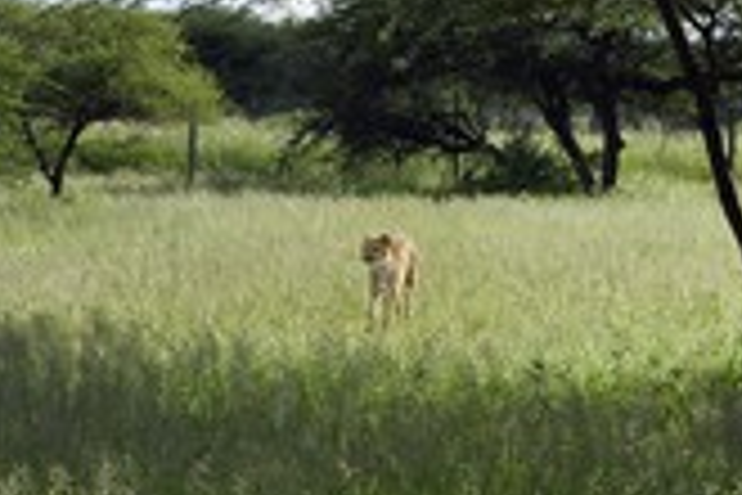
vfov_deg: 5.4
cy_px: 225
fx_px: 5255
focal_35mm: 255
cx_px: 414
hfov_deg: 8.1
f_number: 9
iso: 400
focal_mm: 100
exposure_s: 1/1000
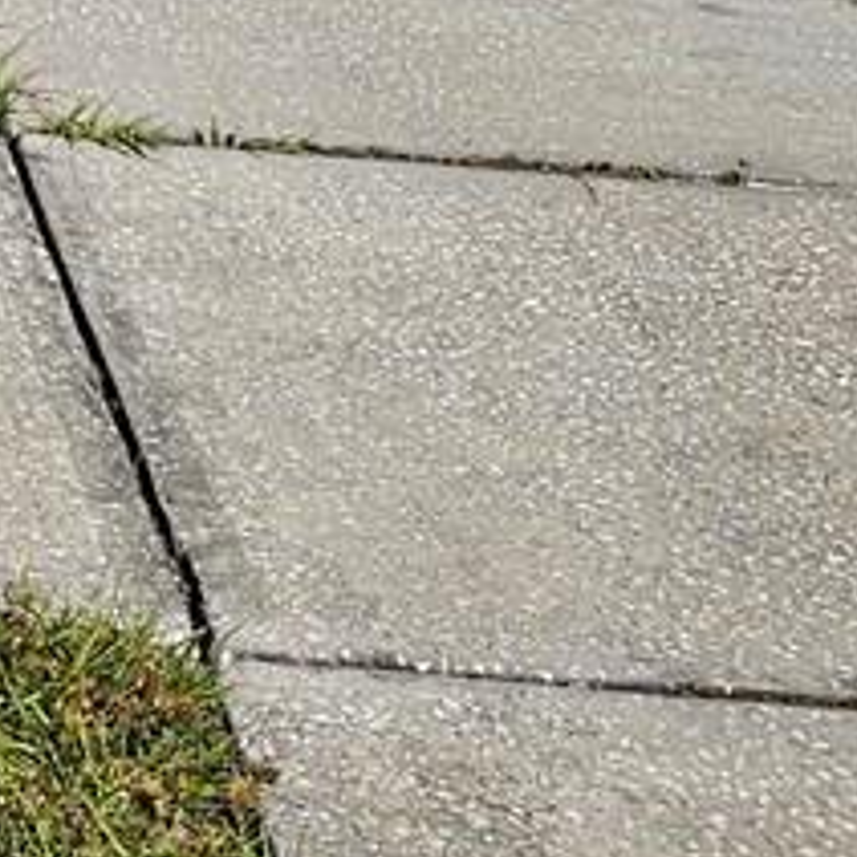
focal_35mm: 154
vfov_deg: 9.4
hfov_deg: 10.0
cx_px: -1186
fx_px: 4313
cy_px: -1568
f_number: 1.7
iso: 12
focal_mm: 6.3
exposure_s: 1/2000
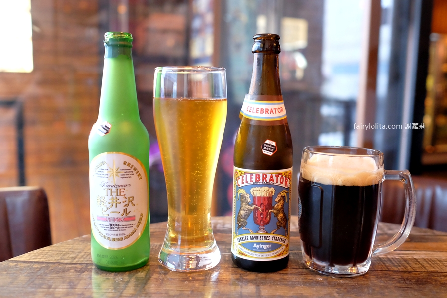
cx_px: 224
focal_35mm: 35
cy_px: 149
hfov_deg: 54.4
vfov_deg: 37.9
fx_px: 435
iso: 3200
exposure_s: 1/75
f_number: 2.8
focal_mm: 23
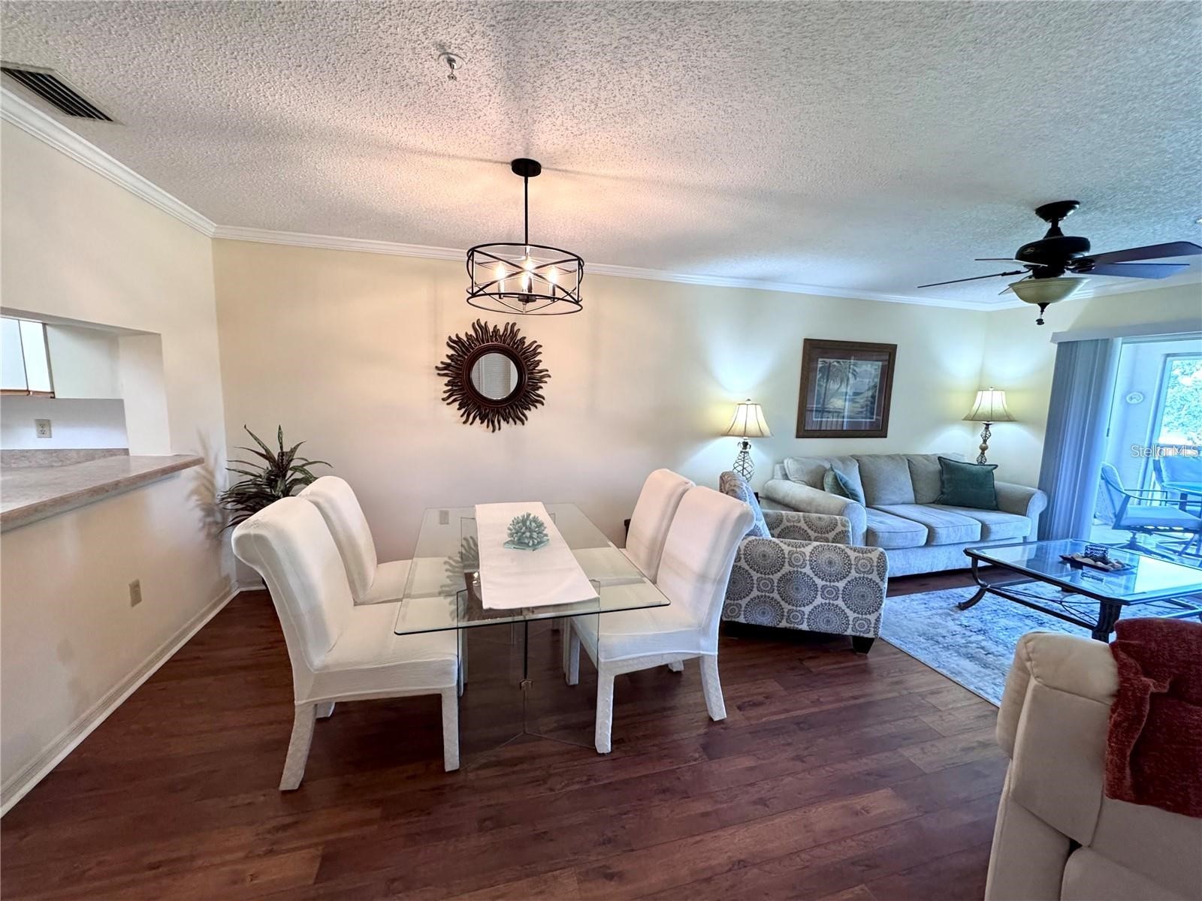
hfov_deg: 102.1
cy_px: 450
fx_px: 486
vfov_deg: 85.7
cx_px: 601
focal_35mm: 14
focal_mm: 2.22
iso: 320
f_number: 2.2
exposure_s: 1/120
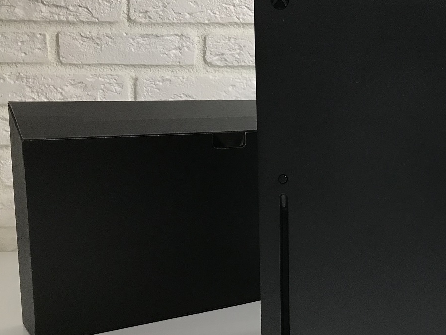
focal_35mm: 50
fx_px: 644
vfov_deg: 29.1
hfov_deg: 36.1
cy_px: 176
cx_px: 392
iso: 40
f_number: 1.8
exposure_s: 1/25
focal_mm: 3.99
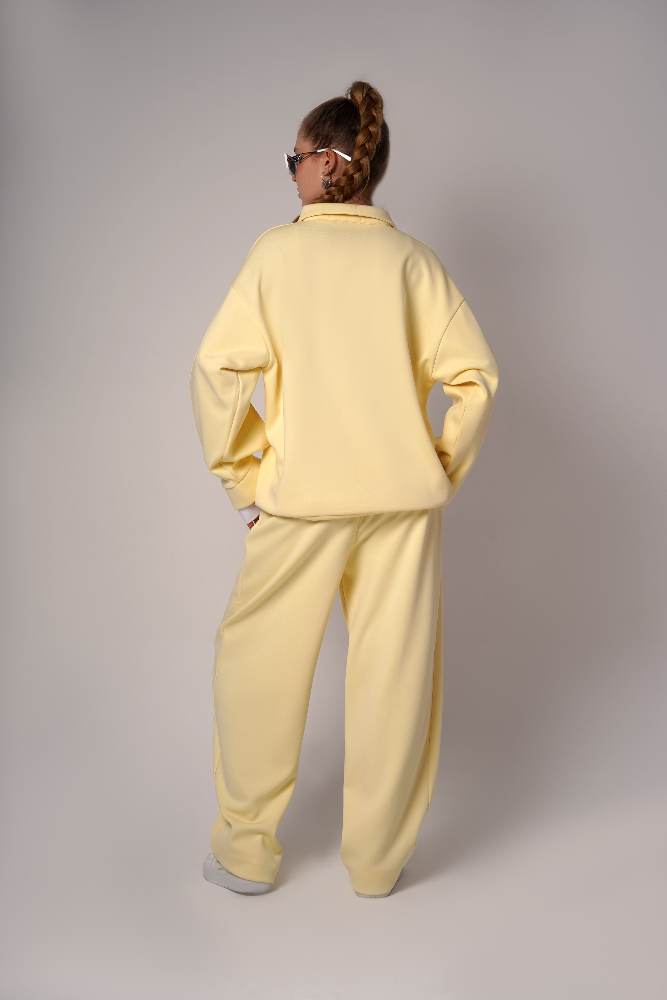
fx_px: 1389
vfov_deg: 39.6
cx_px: 334
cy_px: 500
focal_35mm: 50
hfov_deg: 27.0
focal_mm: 50
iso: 100
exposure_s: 1/160
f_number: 10
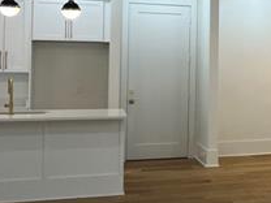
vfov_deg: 18.3
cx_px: 369
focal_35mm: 80
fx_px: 626
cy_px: 48
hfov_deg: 21.6
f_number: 1.5
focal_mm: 5.7
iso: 50
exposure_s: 1/120
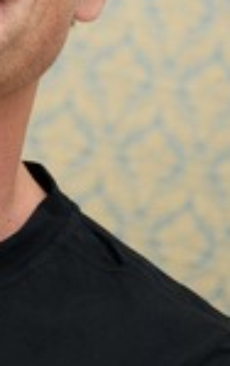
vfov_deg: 3.7
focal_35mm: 569
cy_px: 27
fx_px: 5696
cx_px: 0
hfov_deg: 2.3
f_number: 5.6
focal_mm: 210
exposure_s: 1/60
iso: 640
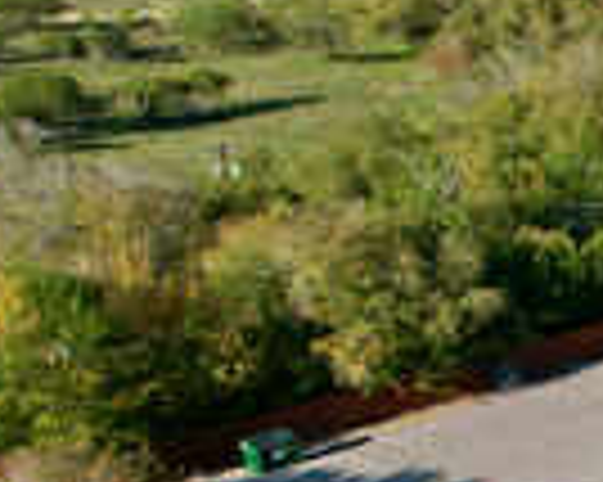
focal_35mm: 99
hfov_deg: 14.3
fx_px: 1766
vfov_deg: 15.0
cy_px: 574
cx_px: 1372
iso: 120
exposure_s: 1/2000
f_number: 2.8
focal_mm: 8.38
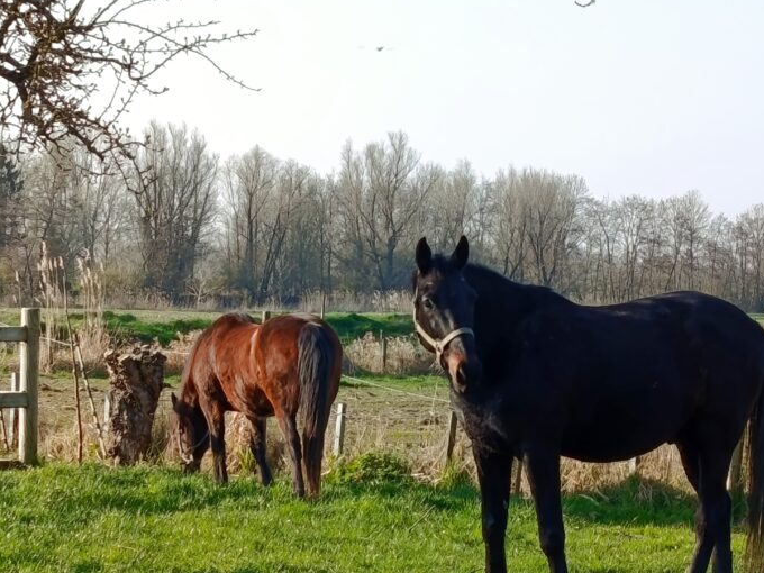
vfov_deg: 10.8
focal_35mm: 137
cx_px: 446
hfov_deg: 14.4
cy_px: 330
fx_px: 3024
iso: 50
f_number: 1.7
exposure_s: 1/241
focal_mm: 5.24
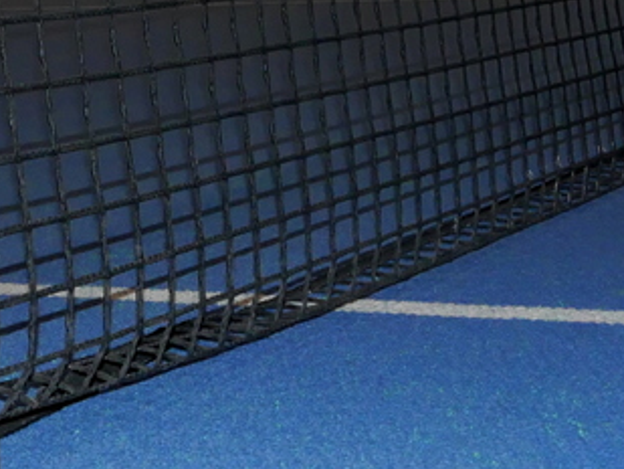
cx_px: 265
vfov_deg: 12.7
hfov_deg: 17.1
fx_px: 2074
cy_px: -15
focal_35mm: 115
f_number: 8
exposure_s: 1/60
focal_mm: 12
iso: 800
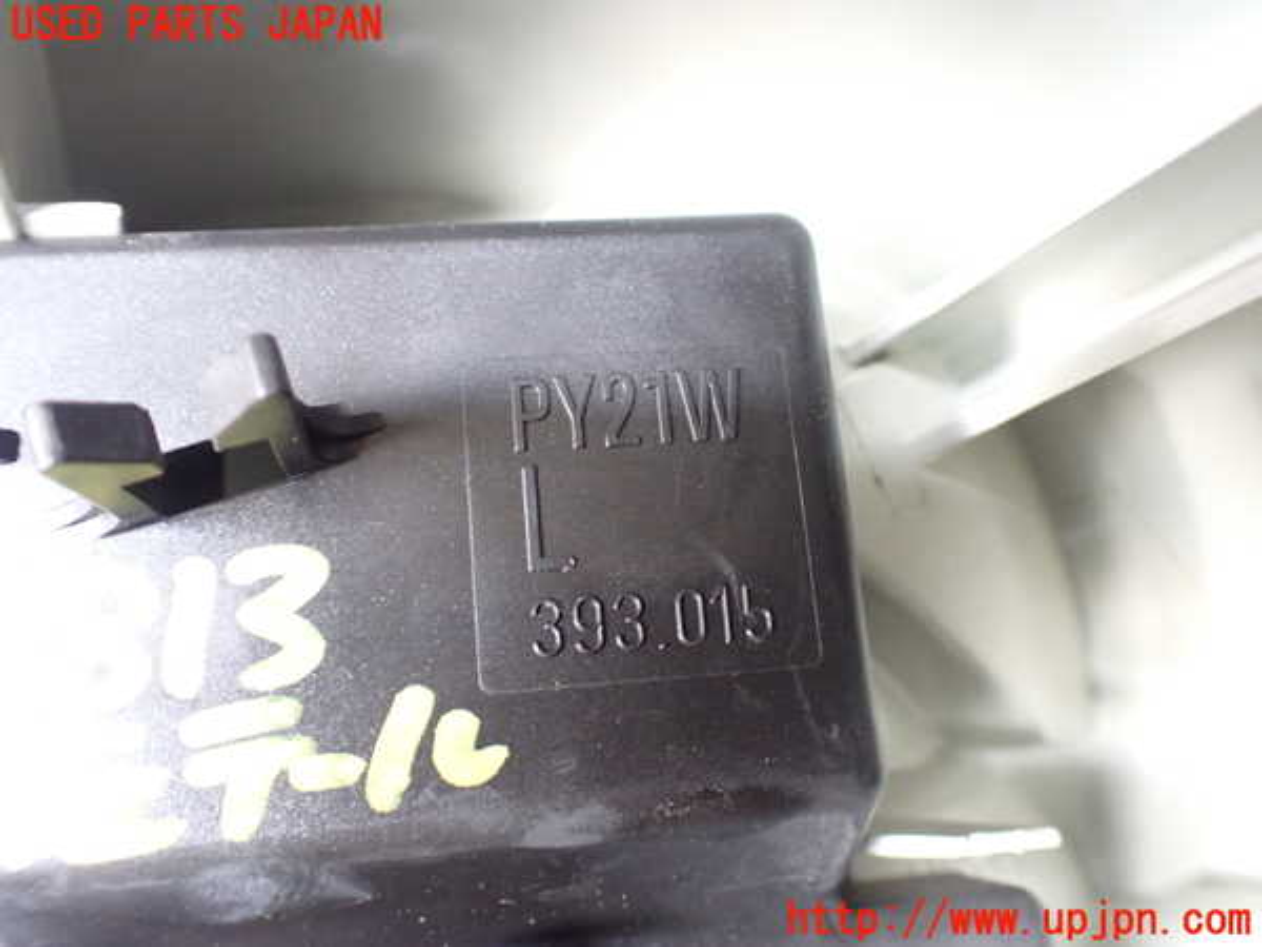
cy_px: 474
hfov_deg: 60.0
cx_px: 631
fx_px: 1094
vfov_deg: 46.8
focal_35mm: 30
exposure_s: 1/30
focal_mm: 5.4
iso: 1000
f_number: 2.3
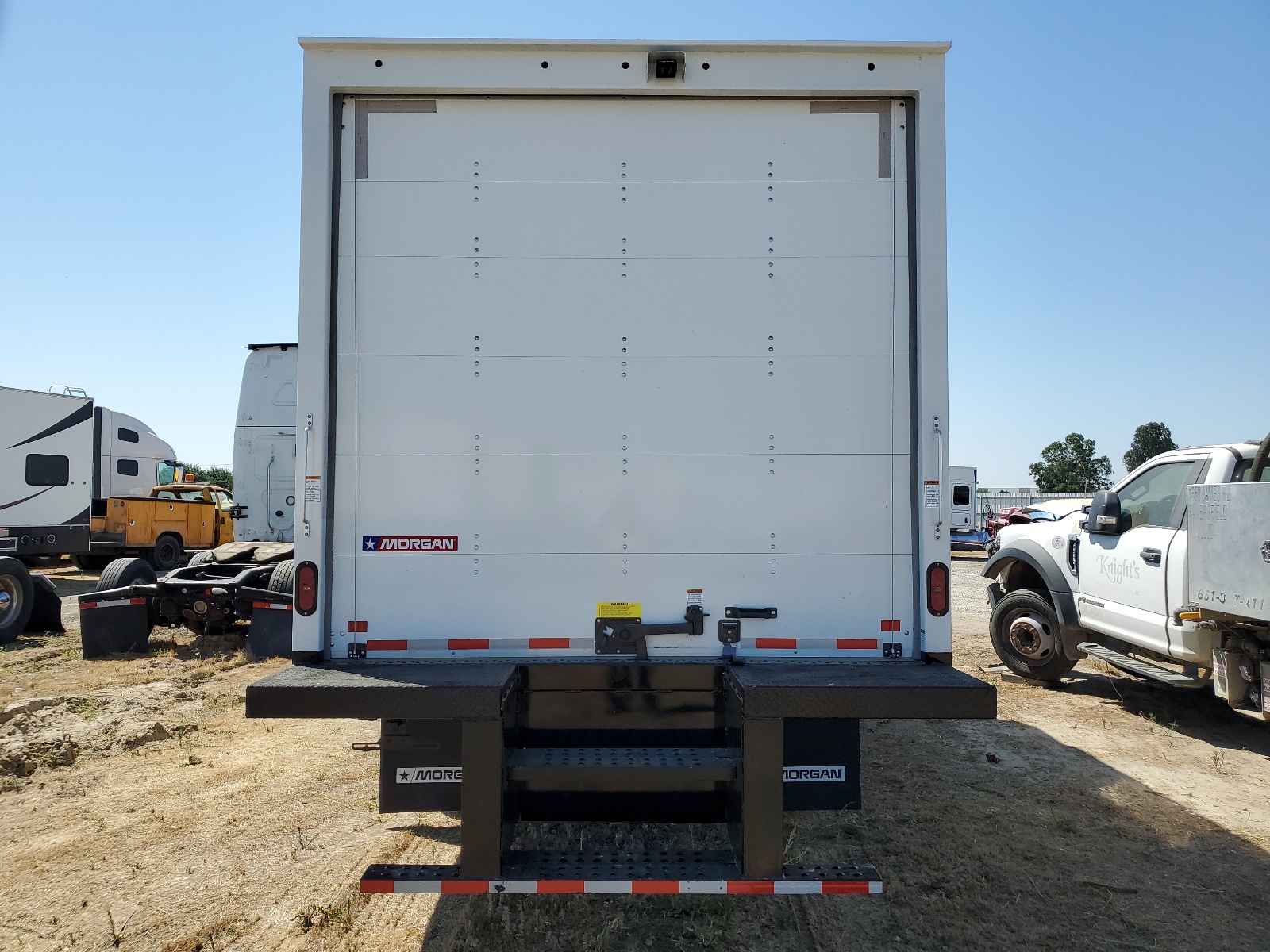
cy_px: 476
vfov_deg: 53.1
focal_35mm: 26
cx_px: 635
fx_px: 954
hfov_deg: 67.3
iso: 50
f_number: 1.5
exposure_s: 1/3333
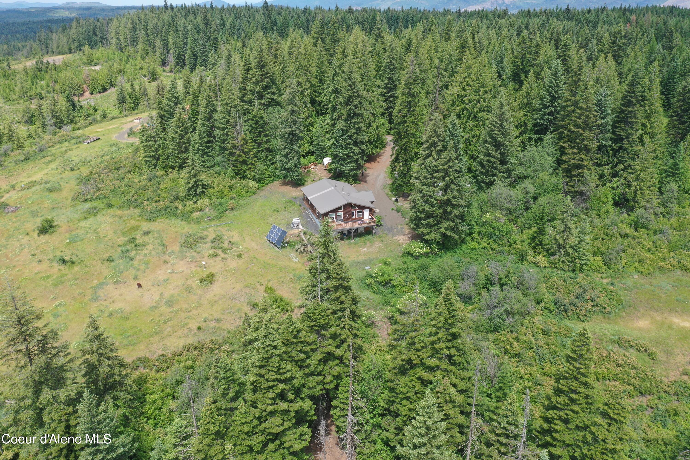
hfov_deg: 65.5
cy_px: 230
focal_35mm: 28
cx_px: 345
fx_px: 537
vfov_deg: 46.4
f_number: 5
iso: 100
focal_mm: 10.26
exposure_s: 1/320
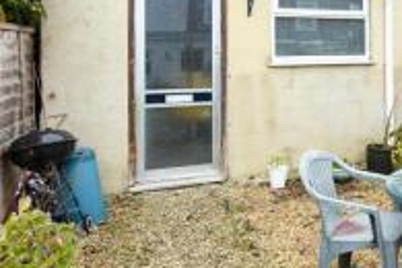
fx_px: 435
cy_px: 77
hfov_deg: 45.2
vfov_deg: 33.7
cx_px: 359
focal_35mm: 39
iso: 400
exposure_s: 1/640
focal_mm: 16
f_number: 6.3
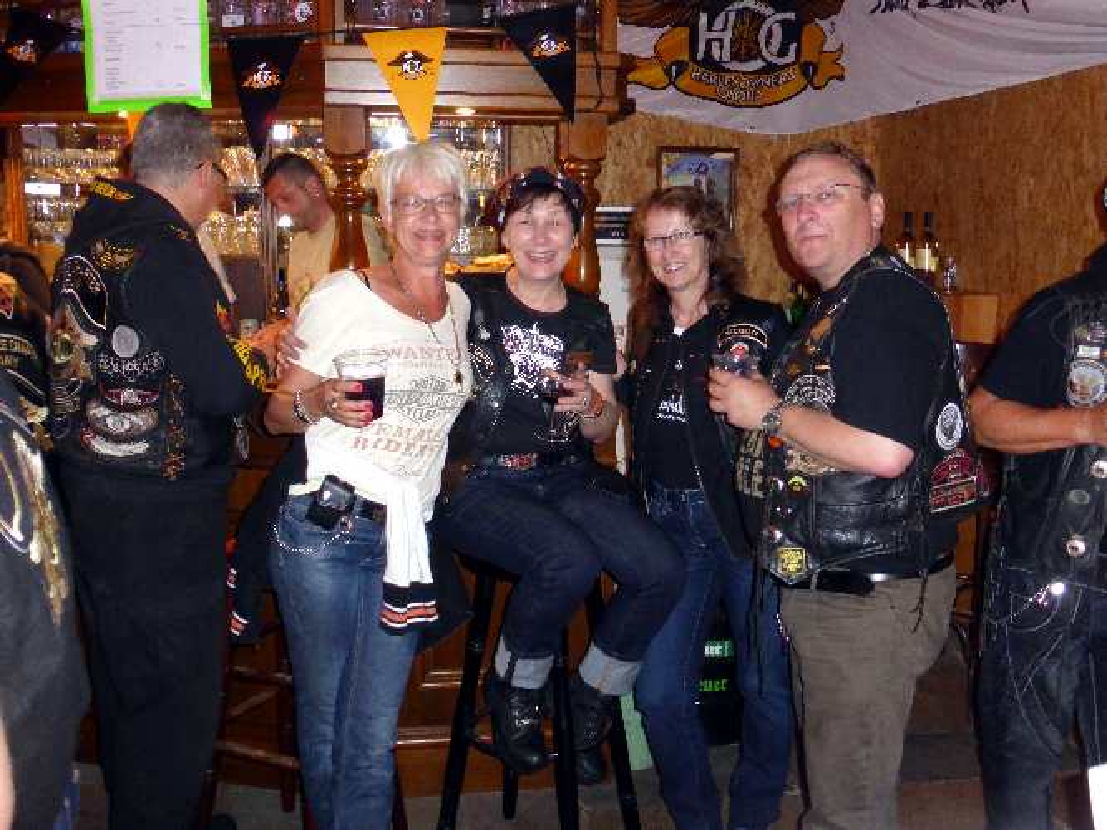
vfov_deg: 41.8
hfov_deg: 54.0
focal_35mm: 34
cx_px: 554
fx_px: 1087
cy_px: 415
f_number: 3.7
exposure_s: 1/8
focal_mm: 6.1
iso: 500
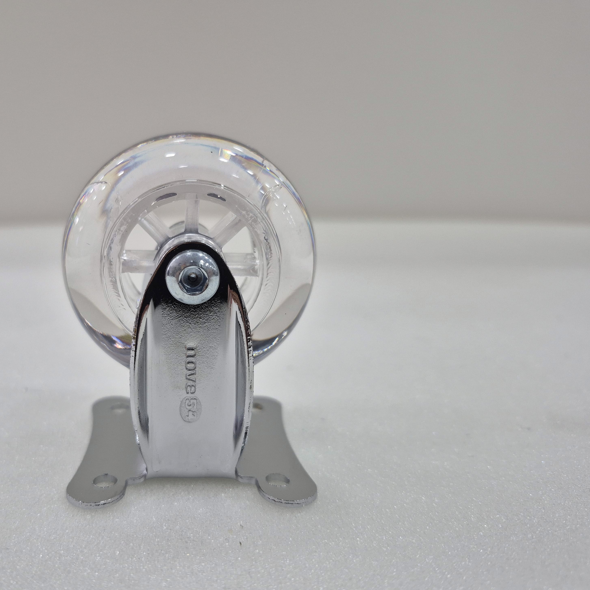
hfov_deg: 56.0
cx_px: 192
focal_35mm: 28
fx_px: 540
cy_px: 298
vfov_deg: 57.3
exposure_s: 1/180
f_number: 1.8
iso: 160
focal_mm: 5.4
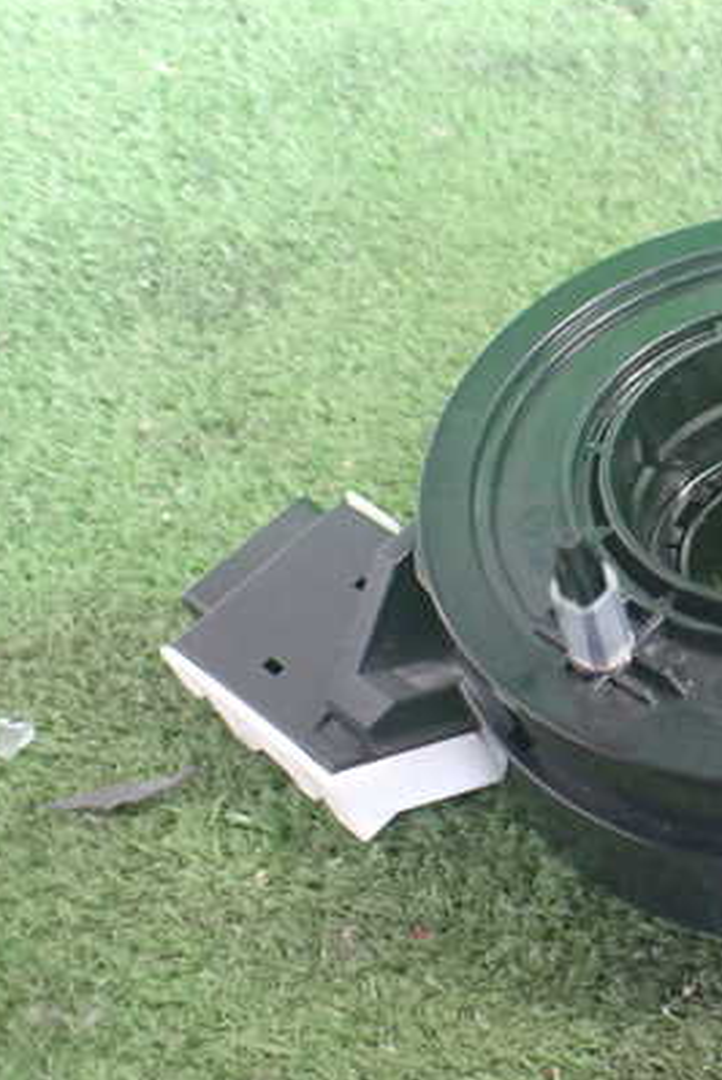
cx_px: 779
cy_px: 507
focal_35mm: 47
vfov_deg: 41.9
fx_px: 1411
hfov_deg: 26.6
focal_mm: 5.4
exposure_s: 1/40
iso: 800
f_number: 2.3
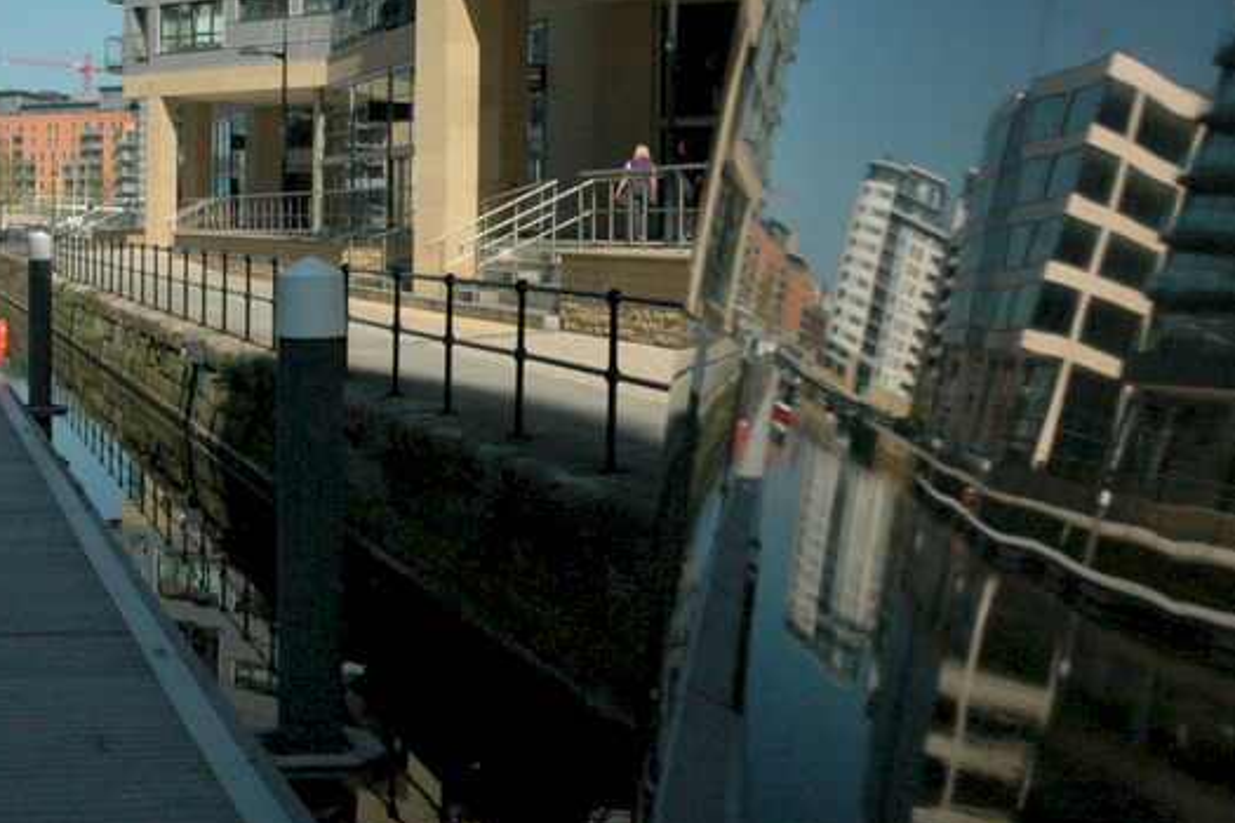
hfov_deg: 35.4
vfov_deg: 24.1
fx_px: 1921
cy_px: 313
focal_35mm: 56
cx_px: 456
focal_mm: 28
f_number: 14
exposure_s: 1/800
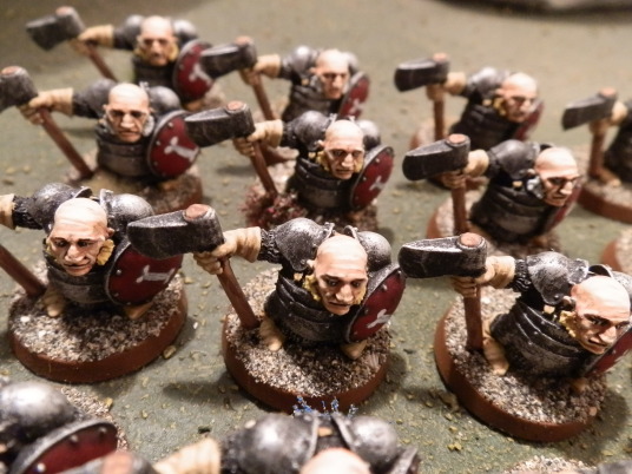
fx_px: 511
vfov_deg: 49.7
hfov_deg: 63.4
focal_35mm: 28
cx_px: 316
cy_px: 237
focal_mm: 5
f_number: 3.1
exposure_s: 1/40
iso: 400
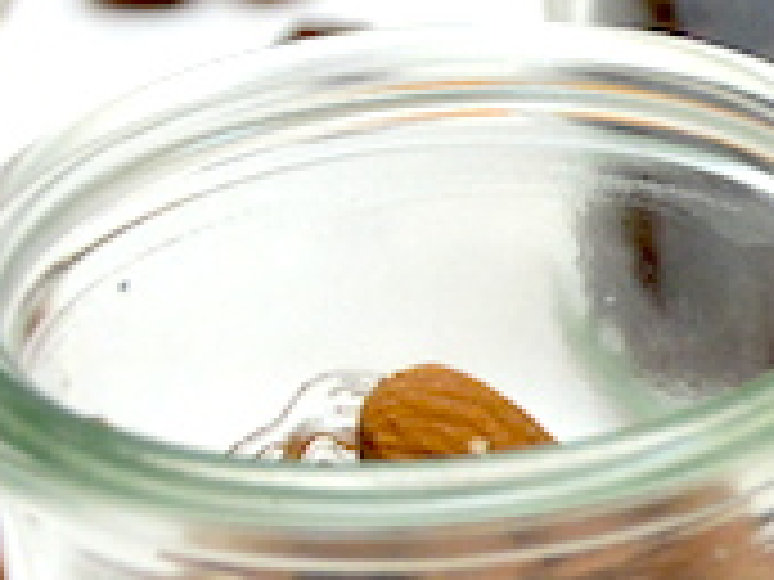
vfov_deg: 4.9
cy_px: 445
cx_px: 1876
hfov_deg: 6.3
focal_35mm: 301
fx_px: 6730
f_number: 4.2
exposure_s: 1/80
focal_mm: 30
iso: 800
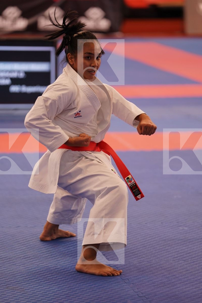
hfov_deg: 7.8
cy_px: 152
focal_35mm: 176
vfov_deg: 11.7
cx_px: 101
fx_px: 1481
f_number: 2.8
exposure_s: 1/500
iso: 1000
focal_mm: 176
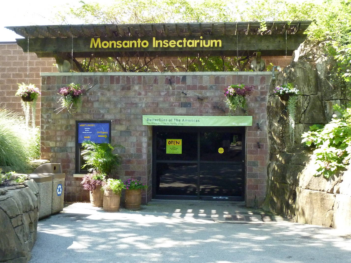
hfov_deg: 42.1
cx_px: 173
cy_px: 124
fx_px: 456
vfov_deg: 32.2
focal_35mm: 45
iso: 400
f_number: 3.6
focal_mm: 6.5
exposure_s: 1/250
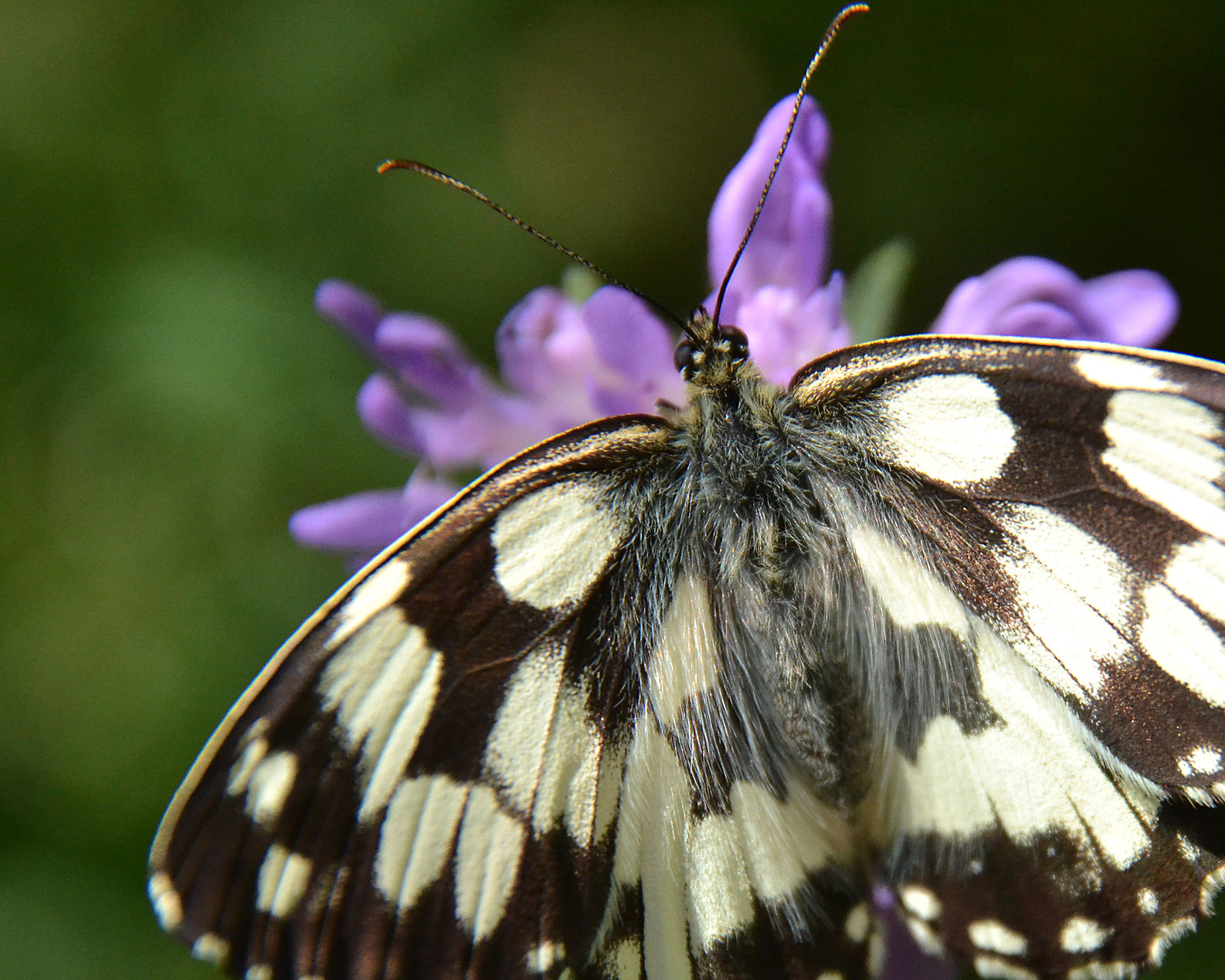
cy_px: 612
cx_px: 893
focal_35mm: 224
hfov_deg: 8.6
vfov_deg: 6.9
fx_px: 8111
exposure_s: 1/800
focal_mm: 105
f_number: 7.1
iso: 1600
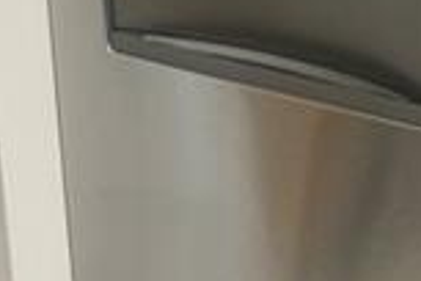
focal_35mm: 212
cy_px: -281
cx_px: 311
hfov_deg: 9.7
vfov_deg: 6.3
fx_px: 2479
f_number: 1.5
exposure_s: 1/60
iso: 80
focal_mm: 5.7
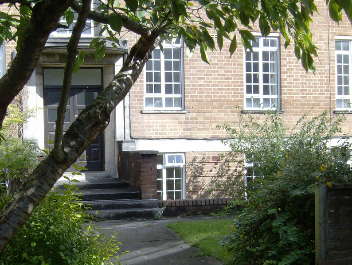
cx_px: 148
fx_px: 591
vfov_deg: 25.1
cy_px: 182
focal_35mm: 58
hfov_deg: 33.1
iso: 100
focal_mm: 6
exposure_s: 1/289
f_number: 4.7
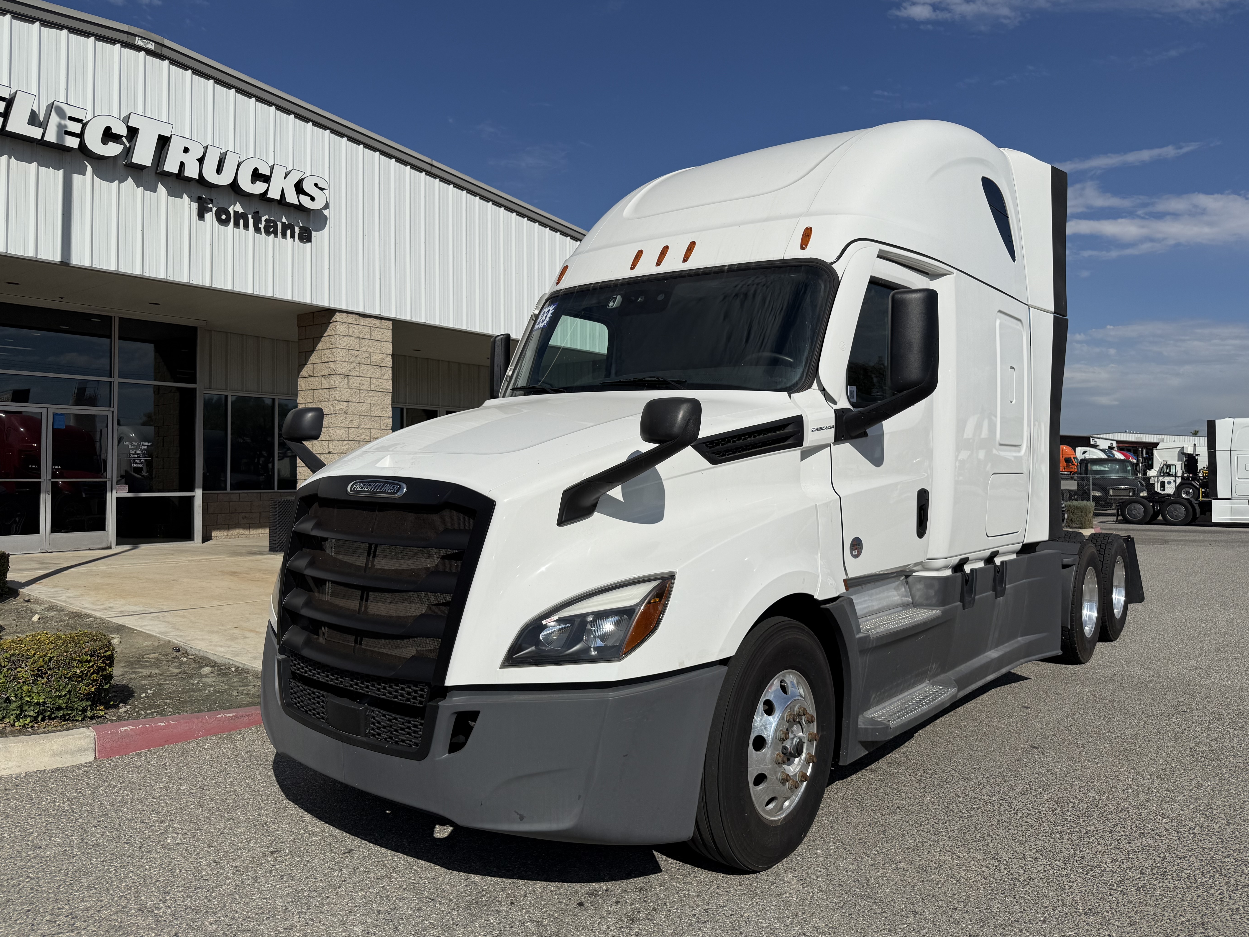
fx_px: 902
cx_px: 619
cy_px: 458
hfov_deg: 69.4
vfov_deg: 54.9
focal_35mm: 25
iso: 64
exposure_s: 1/14286
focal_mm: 6.76
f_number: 1.78
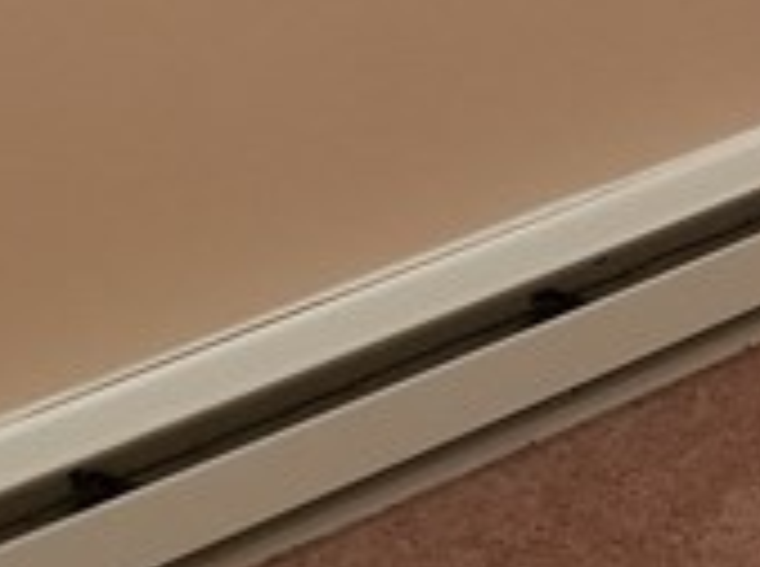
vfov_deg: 8.5
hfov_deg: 10.7
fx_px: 3462
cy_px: -828
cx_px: 1830
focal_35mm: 158
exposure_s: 1/17
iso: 250
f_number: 1.7
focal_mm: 4.25
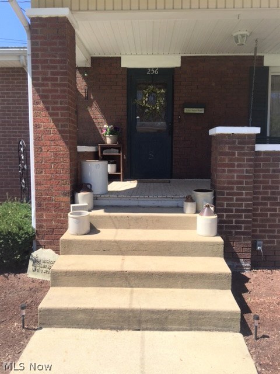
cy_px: 187
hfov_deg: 48.2
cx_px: 140
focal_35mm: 29
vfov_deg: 61.7
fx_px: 313
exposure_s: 1/1412
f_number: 2.2
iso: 32
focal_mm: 4.15
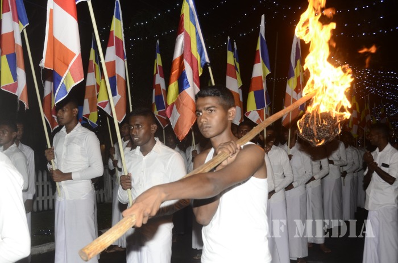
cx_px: 199
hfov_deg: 49.7
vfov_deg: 34.0
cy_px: 132
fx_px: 430
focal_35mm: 39
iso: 640
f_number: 5.6
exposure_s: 1/125
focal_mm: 26
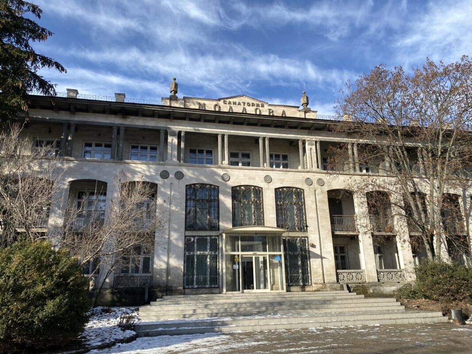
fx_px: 354
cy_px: 177
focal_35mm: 26
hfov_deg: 67.3
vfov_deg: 53.1
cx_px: 236
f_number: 1.8
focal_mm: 4.25
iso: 32
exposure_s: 1/2105
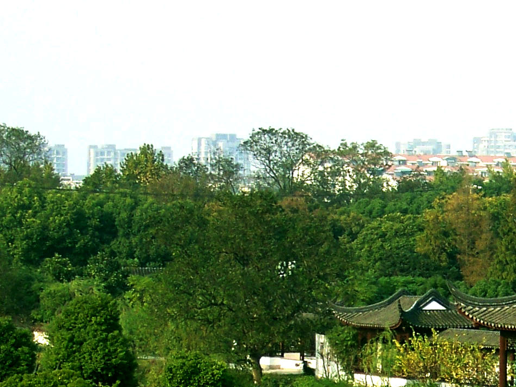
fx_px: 3383
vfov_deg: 6.5
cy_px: 488
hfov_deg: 8.7
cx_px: 523
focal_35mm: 227
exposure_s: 1/320
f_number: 3.2
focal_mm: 11.7
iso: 64
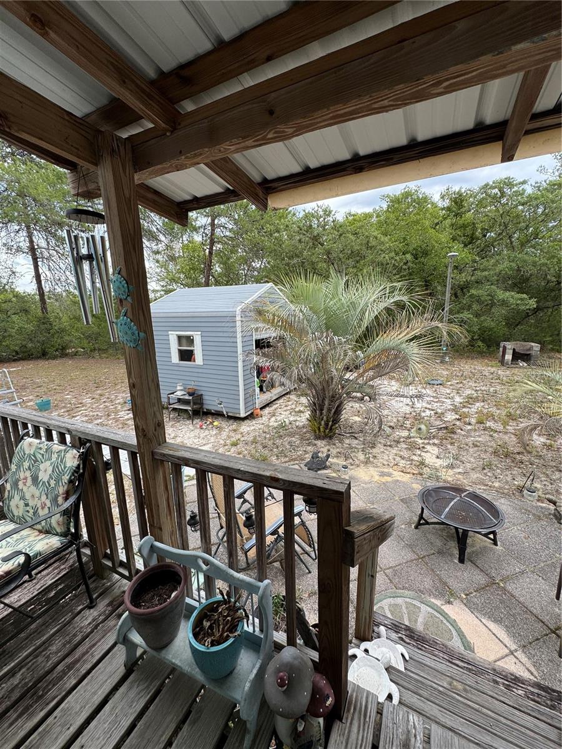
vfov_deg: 102.1
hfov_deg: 85.7
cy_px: 374
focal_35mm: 14
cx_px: 281
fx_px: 303
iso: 40
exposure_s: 1/675
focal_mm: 2.22
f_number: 2.2
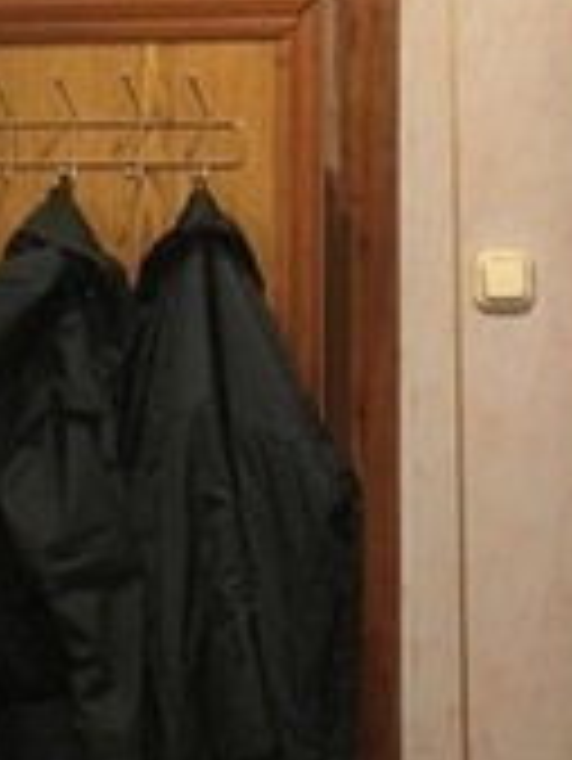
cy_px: 459
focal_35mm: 103
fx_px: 2266
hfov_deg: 14.4
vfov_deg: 19.0
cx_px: 266
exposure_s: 1/20
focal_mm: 4.15
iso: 200
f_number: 2.2
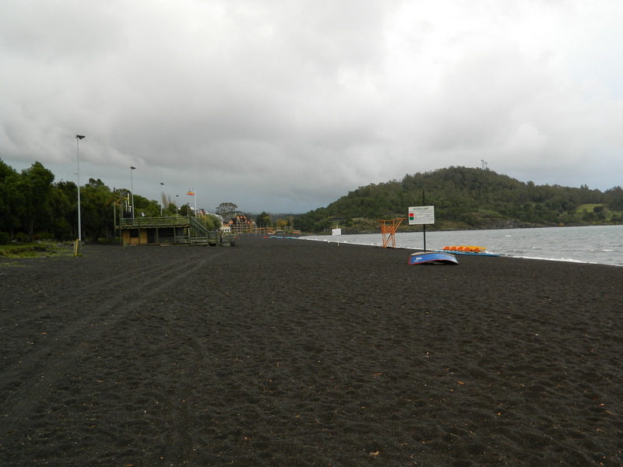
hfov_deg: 58.4
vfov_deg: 45.4
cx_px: 312
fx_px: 558
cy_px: 234
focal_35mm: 31
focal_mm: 5.6
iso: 80
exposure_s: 1/30
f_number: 3.2
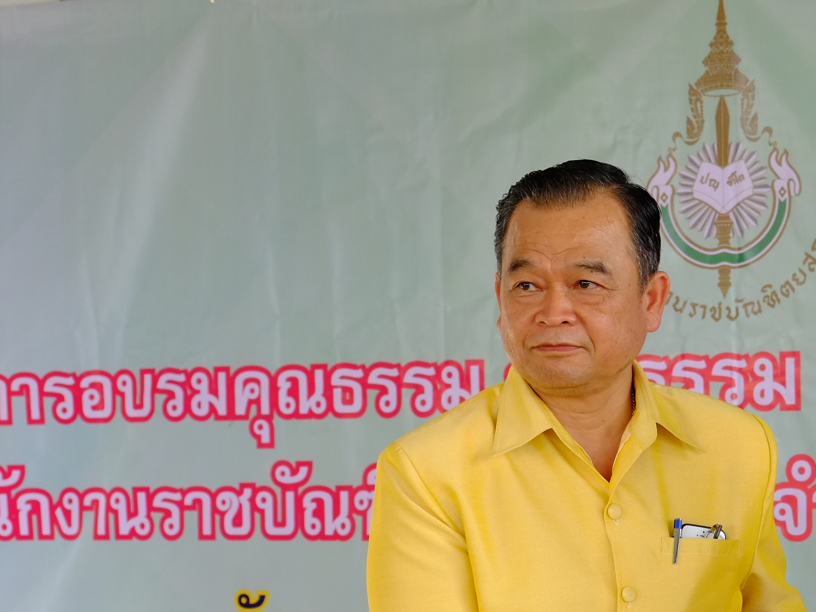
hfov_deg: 15.4
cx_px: 690
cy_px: 428
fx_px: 2994
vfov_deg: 11.7
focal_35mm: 127
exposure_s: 1/250
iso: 800
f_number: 4
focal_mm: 42.5
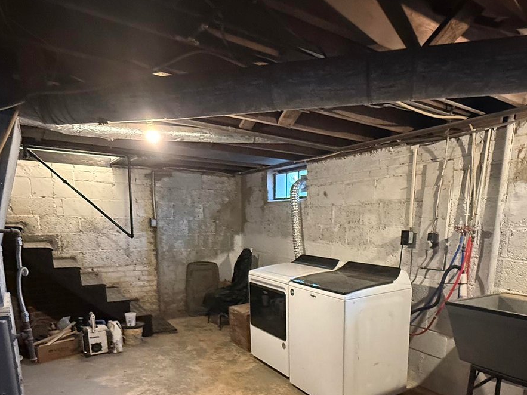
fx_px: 365
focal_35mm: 24
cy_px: 297
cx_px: 287
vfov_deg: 54.1
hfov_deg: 71.5
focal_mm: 2.22
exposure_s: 1/40
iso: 1000
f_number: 2.2
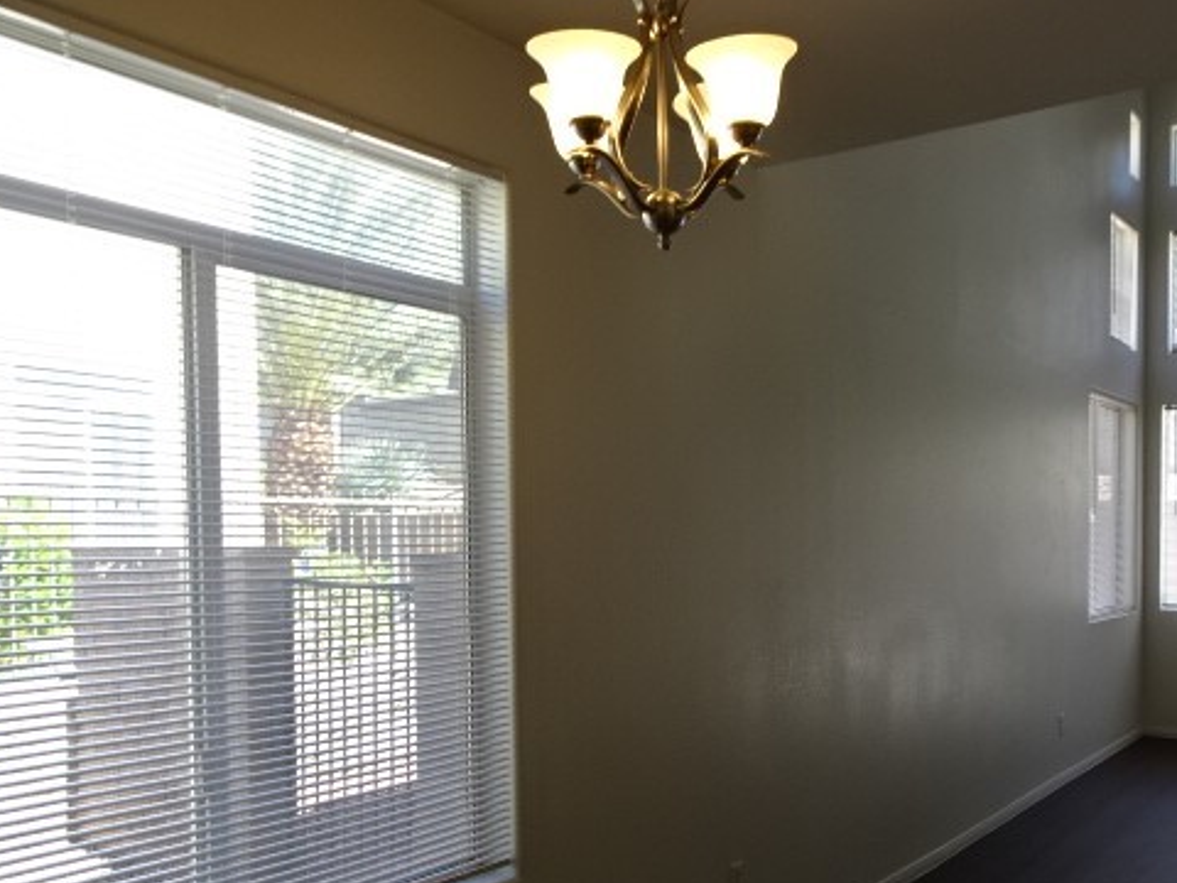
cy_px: 584
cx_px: 750
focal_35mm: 32
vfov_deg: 43.6
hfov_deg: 56.0
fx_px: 1088
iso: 80
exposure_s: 1/60
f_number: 3.5
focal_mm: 4.1
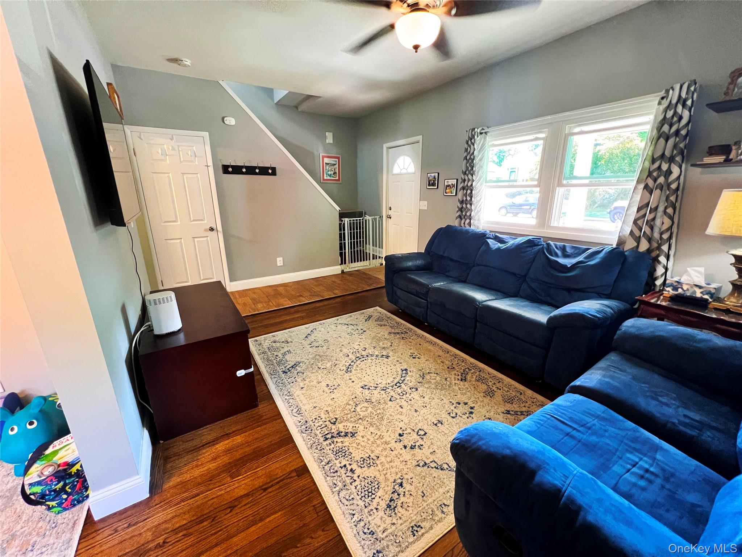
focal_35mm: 13
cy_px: 278
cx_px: 371
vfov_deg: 89.9
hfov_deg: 106.2
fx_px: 279
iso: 640
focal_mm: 1.57
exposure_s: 1/60
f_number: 1.8
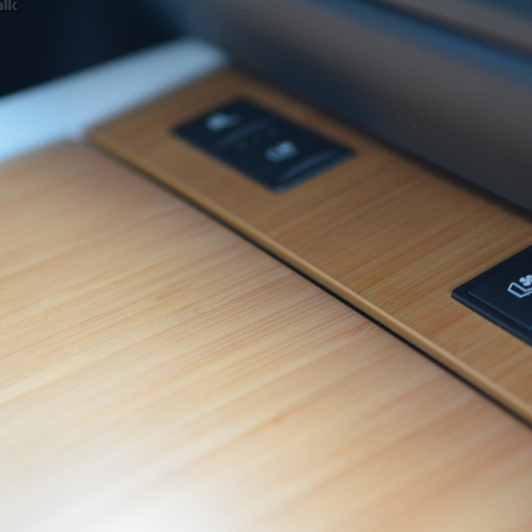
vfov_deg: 20.4
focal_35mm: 85
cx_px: 350
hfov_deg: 20.3
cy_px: 265
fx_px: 1478
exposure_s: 1/60
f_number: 2.8
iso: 1600
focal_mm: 44
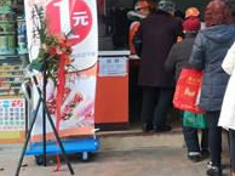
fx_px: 671
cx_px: 245
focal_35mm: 99
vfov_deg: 14.7
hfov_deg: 19.2
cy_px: 6
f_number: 2
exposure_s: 1/100
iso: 194
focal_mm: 4.5
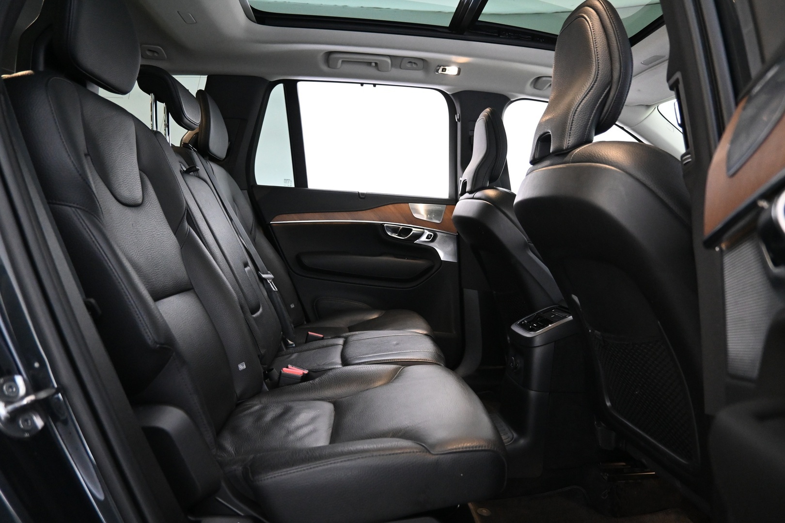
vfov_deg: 53.1
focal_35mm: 24
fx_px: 523
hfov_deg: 73.7
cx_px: 392
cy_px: 262
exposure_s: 1/25
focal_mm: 16
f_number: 3.5
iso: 3600
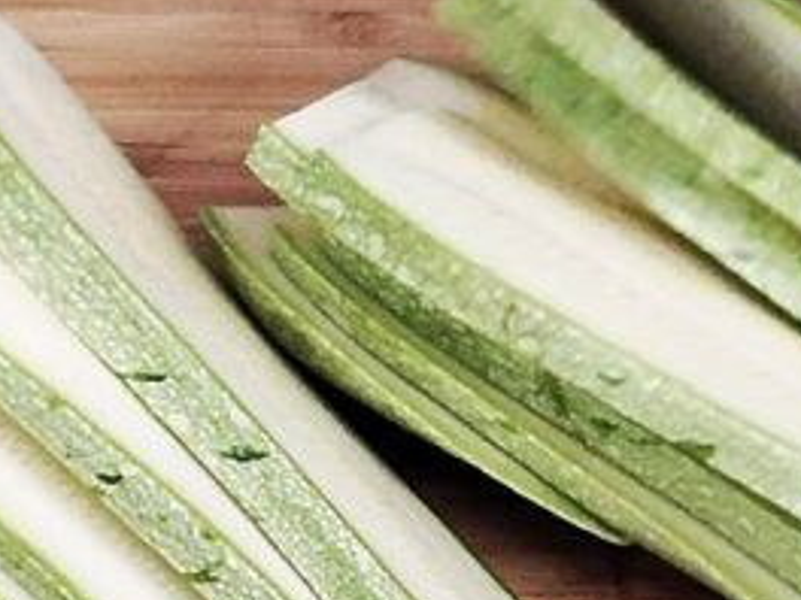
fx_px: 7914
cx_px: 546
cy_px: 614
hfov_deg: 5.8
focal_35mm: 342
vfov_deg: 4.3
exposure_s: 1/50
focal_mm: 5.25
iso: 325
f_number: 1.75
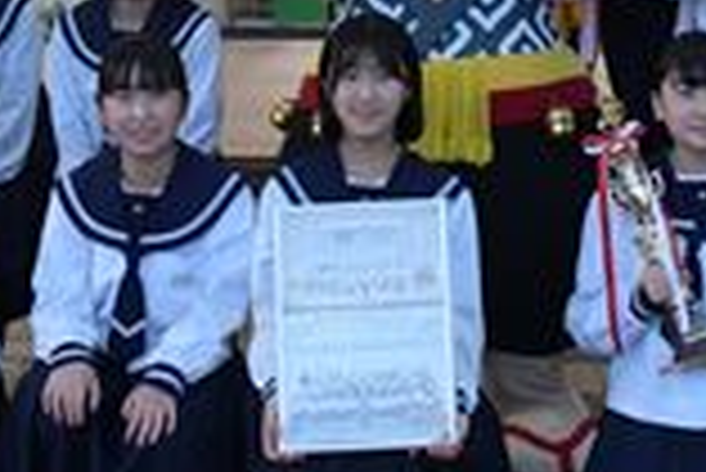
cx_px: 508
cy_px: -133
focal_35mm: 86
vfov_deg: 15.2
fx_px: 1688
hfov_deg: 23.4
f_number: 5
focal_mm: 18
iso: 5000
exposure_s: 1/100
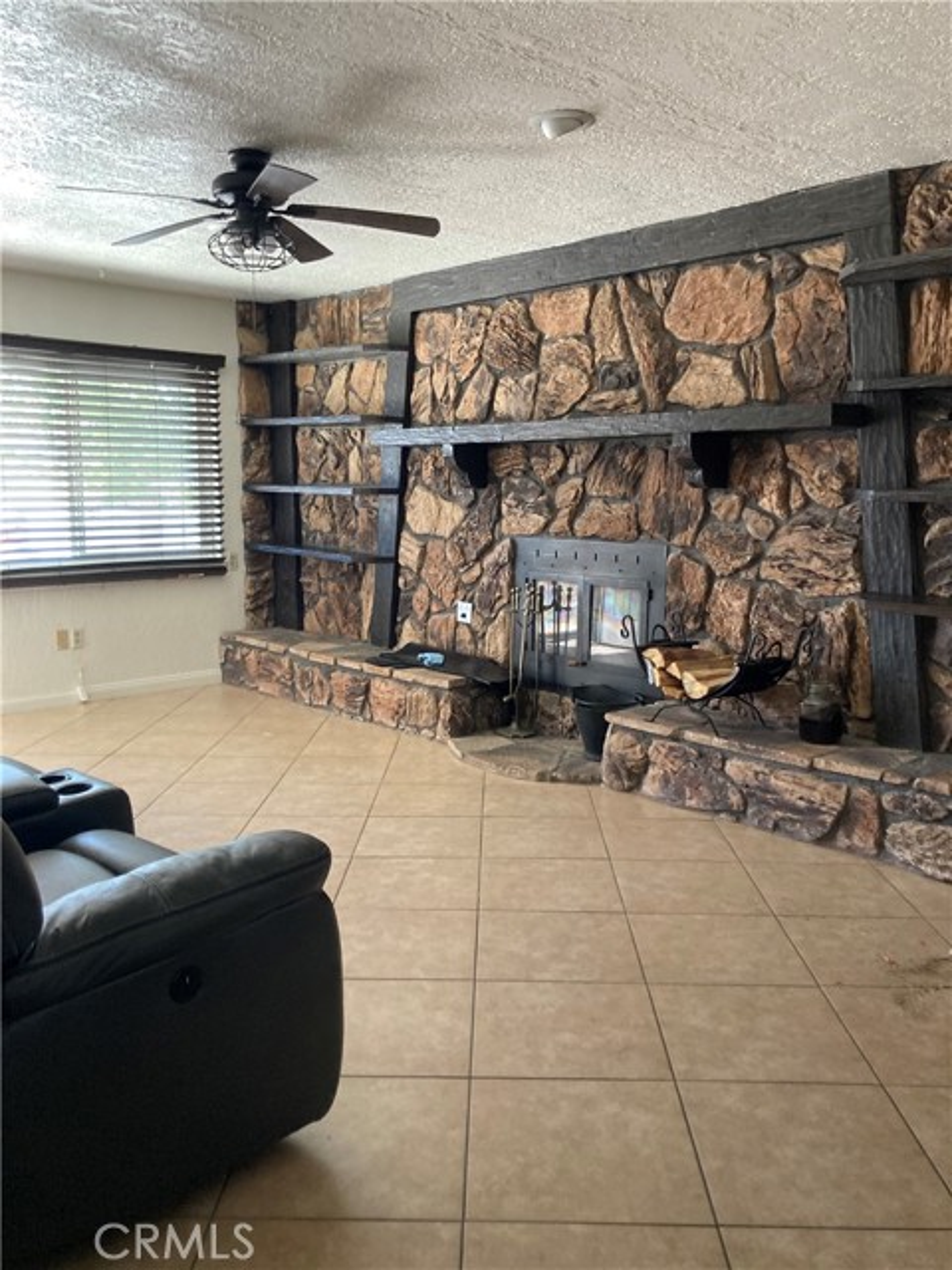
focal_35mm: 28
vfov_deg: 63.4
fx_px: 1027
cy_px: 635
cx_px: 476
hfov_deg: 49.7
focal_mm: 3.99
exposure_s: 1/60
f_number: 1.8
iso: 160
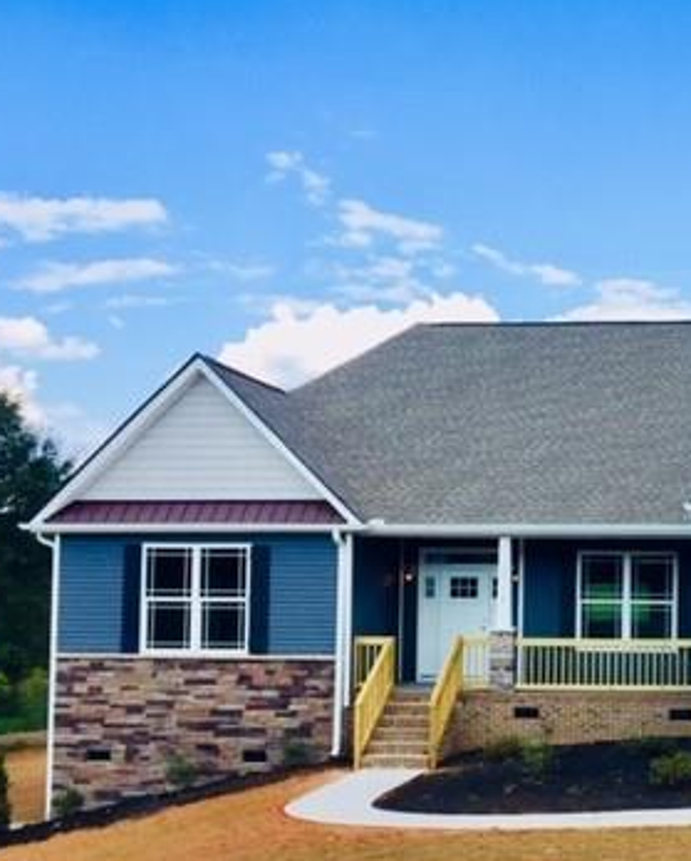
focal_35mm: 52
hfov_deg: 27.6
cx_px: 681
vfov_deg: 35.7
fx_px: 1328
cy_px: 547
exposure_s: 1/842
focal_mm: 4.15
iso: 32
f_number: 2.2
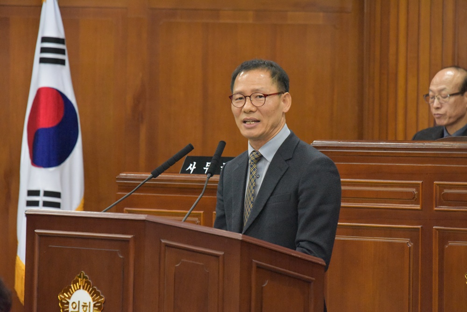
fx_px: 3243
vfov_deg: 5.5
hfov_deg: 8.2
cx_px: 234
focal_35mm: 250
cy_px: 156
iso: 11400
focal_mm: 250
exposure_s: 1/250
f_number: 9
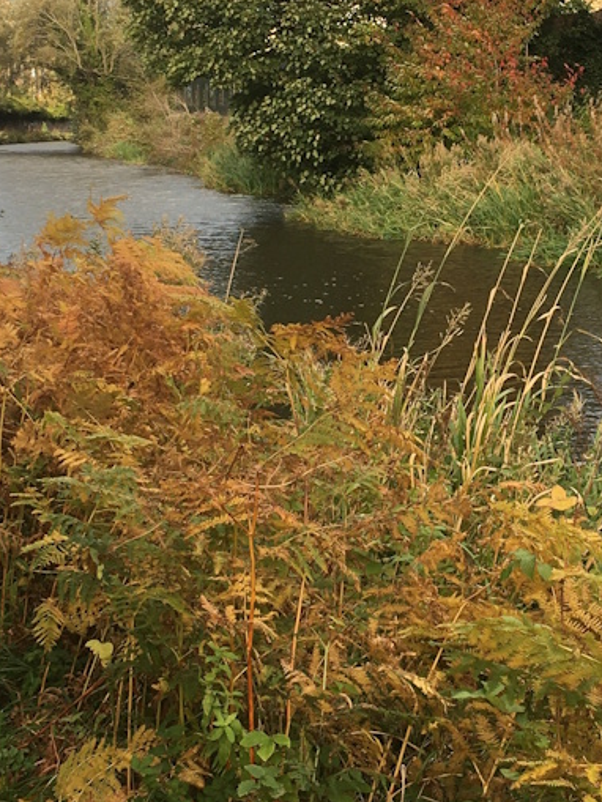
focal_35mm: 76
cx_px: 411
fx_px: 1762
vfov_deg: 25.6
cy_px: 363
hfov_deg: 19.3
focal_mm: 4.15
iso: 25
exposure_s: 1/297
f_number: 2.2
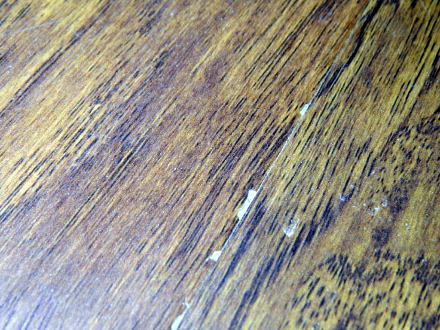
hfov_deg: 27.8
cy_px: 165
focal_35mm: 70
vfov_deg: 21.0
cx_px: 220
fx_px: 890
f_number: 4
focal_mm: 12.6
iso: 400
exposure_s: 1/25
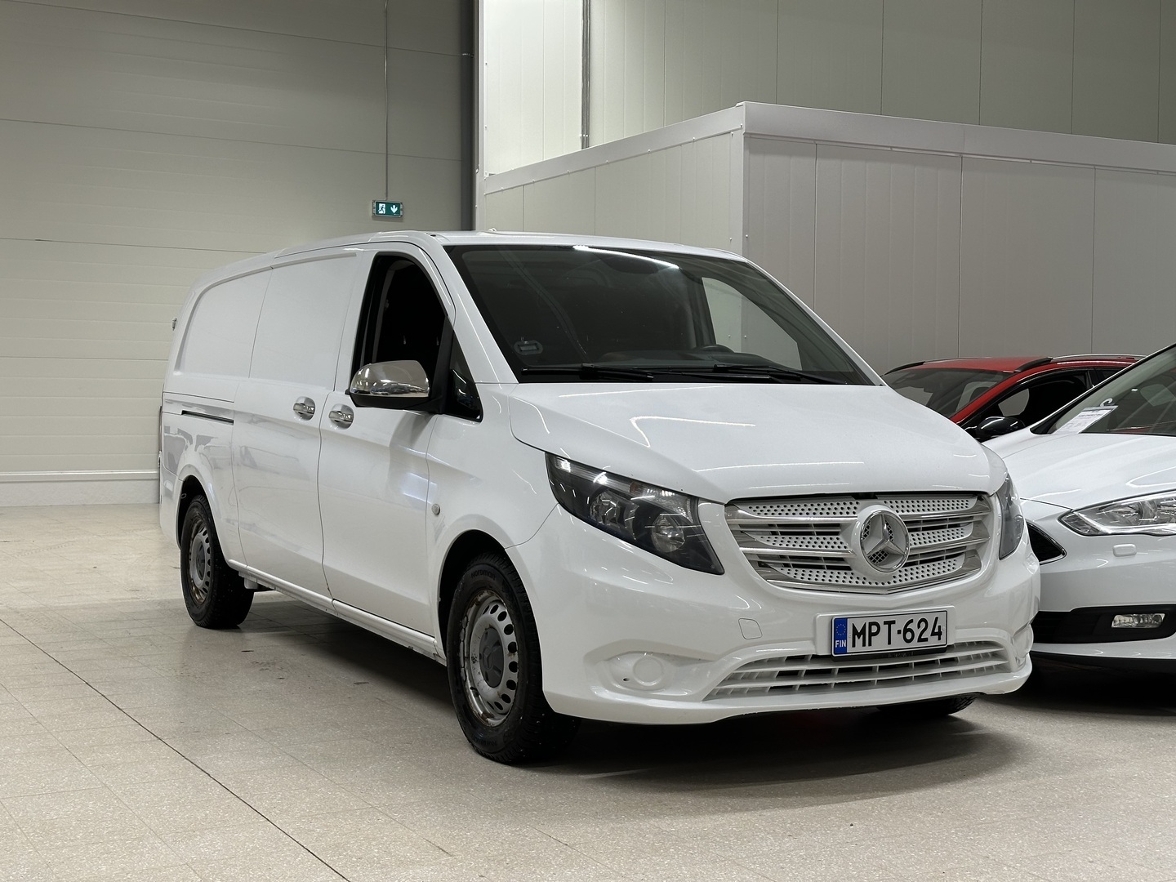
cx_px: 588
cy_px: 441
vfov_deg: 30.3
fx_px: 1631
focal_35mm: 48
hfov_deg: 39.7
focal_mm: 6.86
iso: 64
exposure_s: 1/109
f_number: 1.78
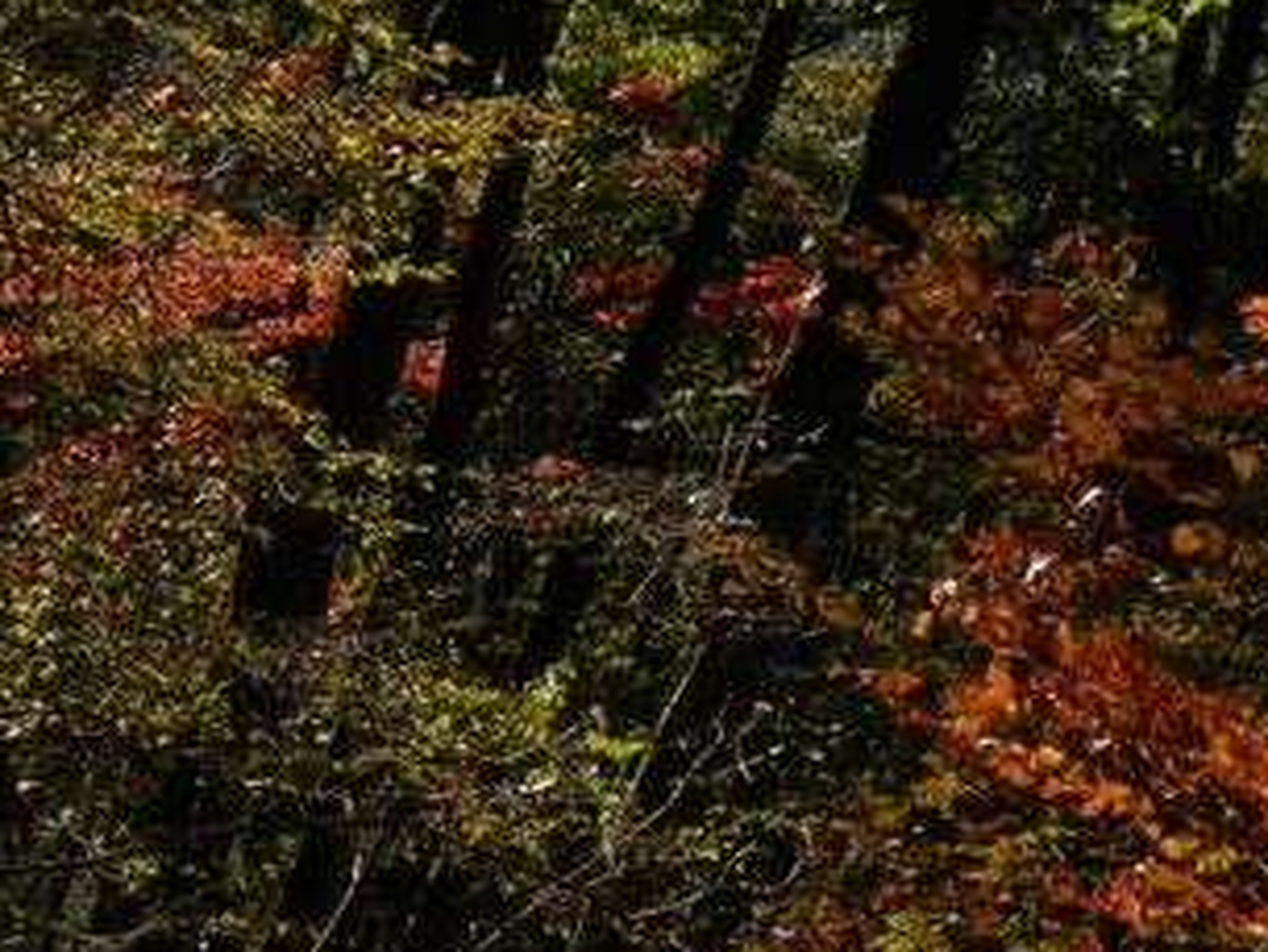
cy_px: -104
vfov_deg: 12.3
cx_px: 528
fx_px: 4324
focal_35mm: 118
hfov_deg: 16.7
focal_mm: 8
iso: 80
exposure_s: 1/500
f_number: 3.8
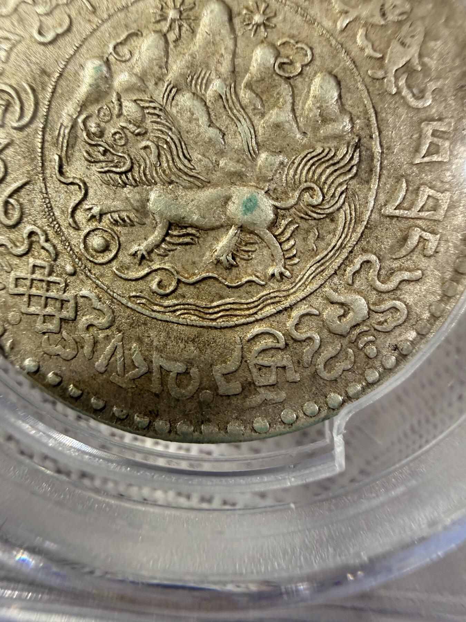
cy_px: 311
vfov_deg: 71.6
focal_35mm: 24
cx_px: 233
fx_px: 431
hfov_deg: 56.8
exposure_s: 1/71
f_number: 2.2
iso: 200
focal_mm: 2.22
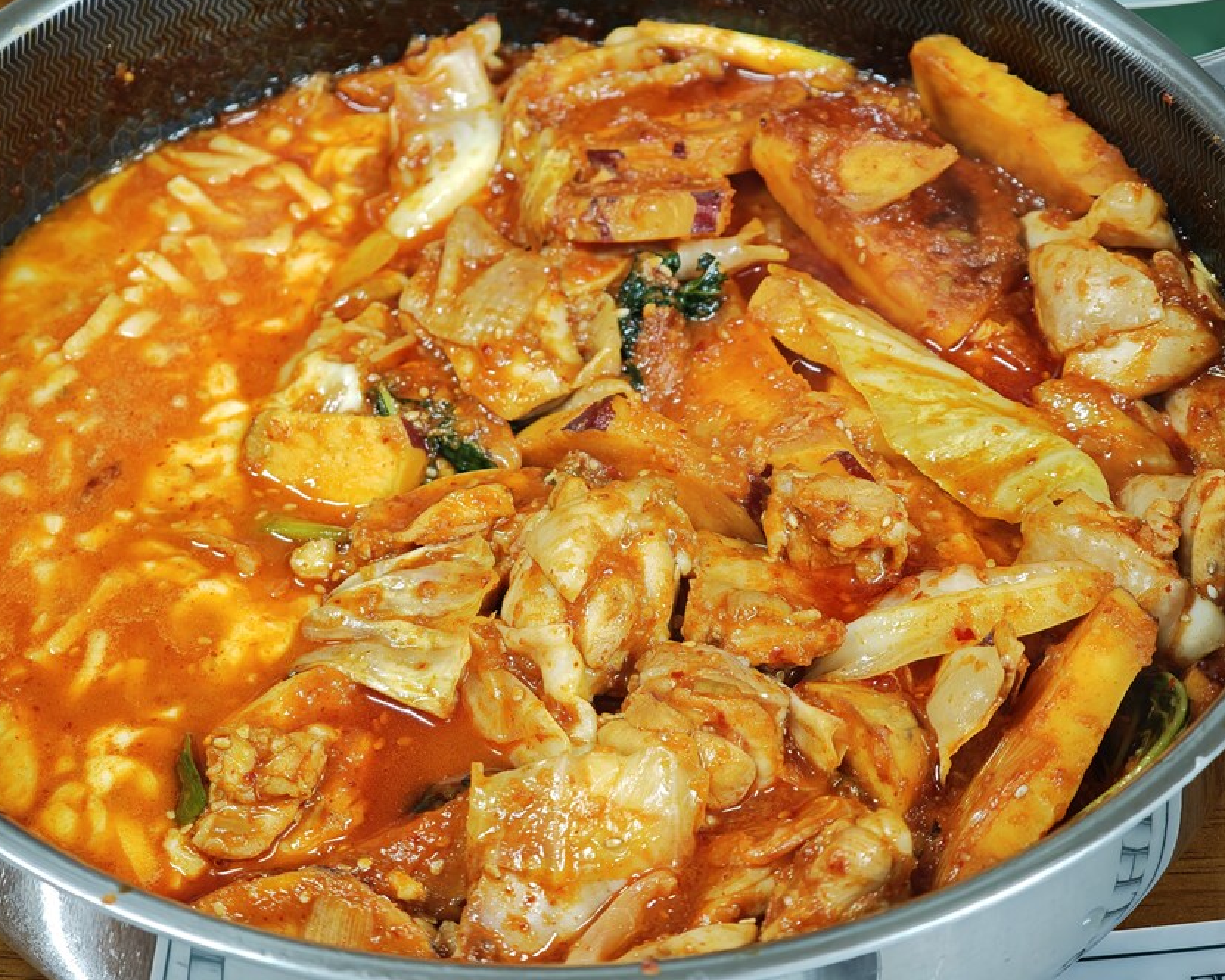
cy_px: 487
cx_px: 570
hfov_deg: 25.7
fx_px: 2683
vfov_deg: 20.7
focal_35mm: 74
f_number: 1.8
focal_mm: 11.5
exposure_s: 1/120
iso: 800
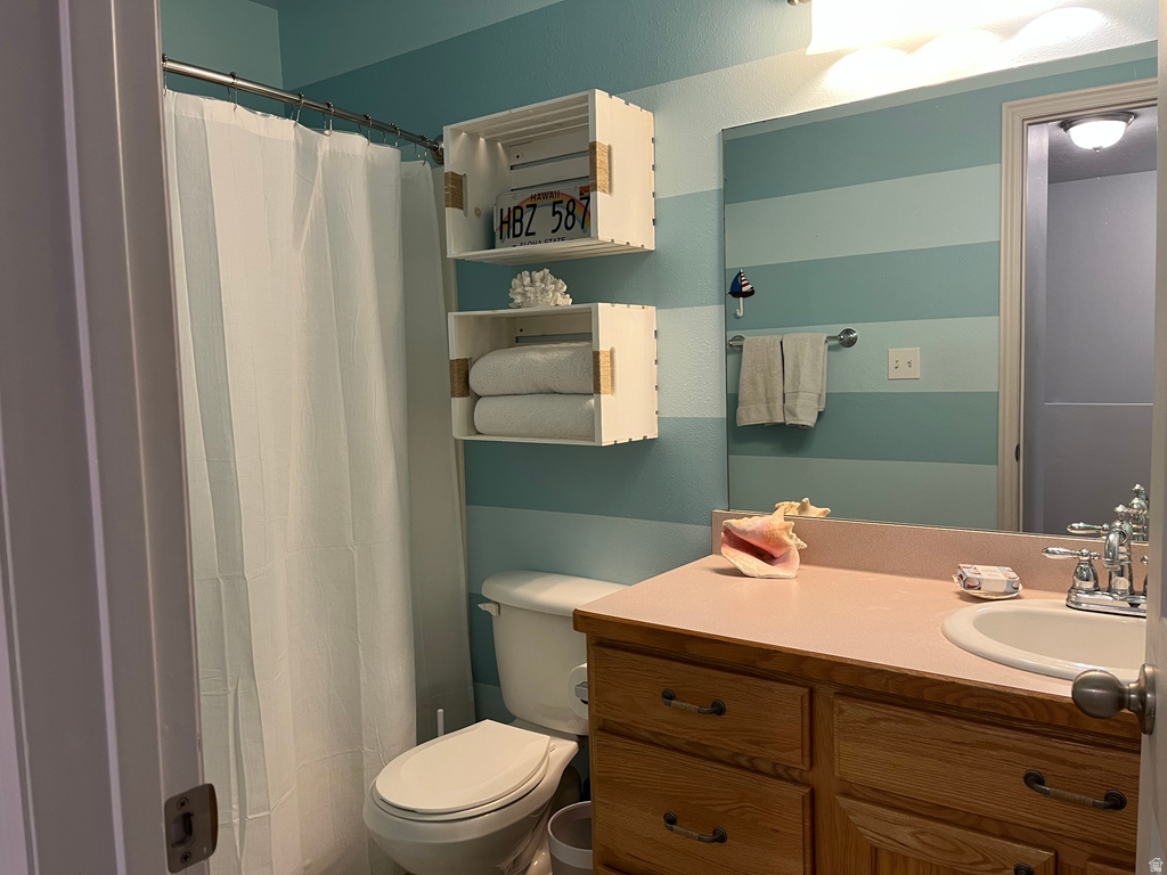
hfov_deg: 67.3
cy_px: 438
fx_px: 877
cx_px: 584
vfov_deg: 53.1
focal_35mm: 26
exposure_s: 1/60
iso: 80
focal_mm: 5.1
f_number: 1.6
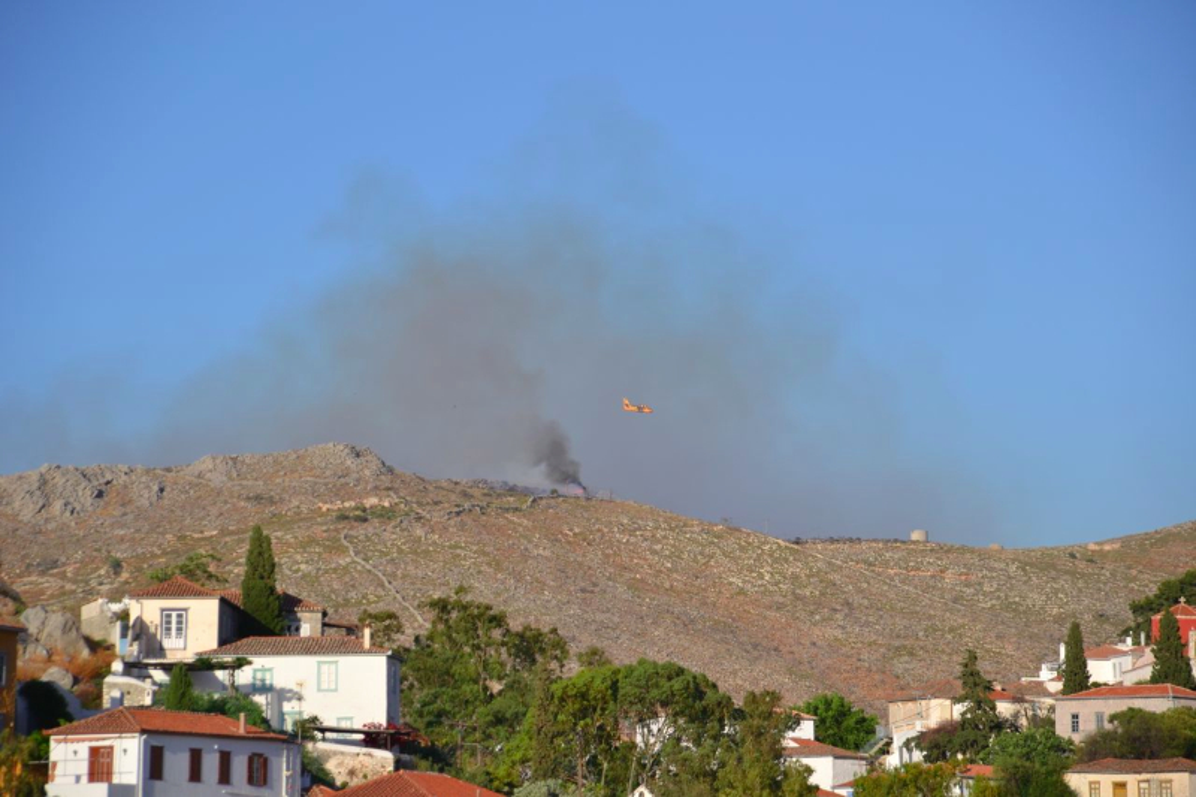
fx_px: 6227
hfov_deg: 11.0
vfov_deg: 7.3
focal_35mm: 188
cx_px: 598
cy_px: 398
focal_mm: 125
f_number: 5.6
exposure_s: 1/500
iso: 100
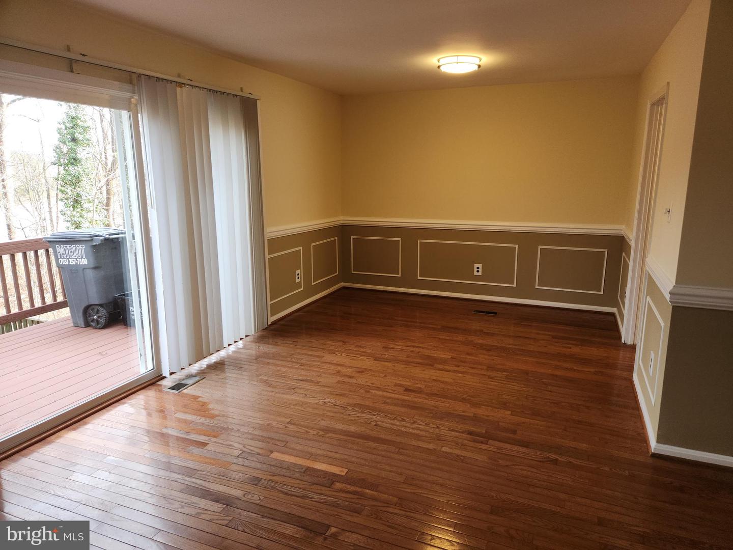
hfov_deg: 73.9
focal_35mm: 23
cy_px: 275
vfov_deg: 58.9
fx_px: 487
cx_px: 366
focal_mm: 5.4
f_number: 1.8
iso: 40
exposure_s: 1/60
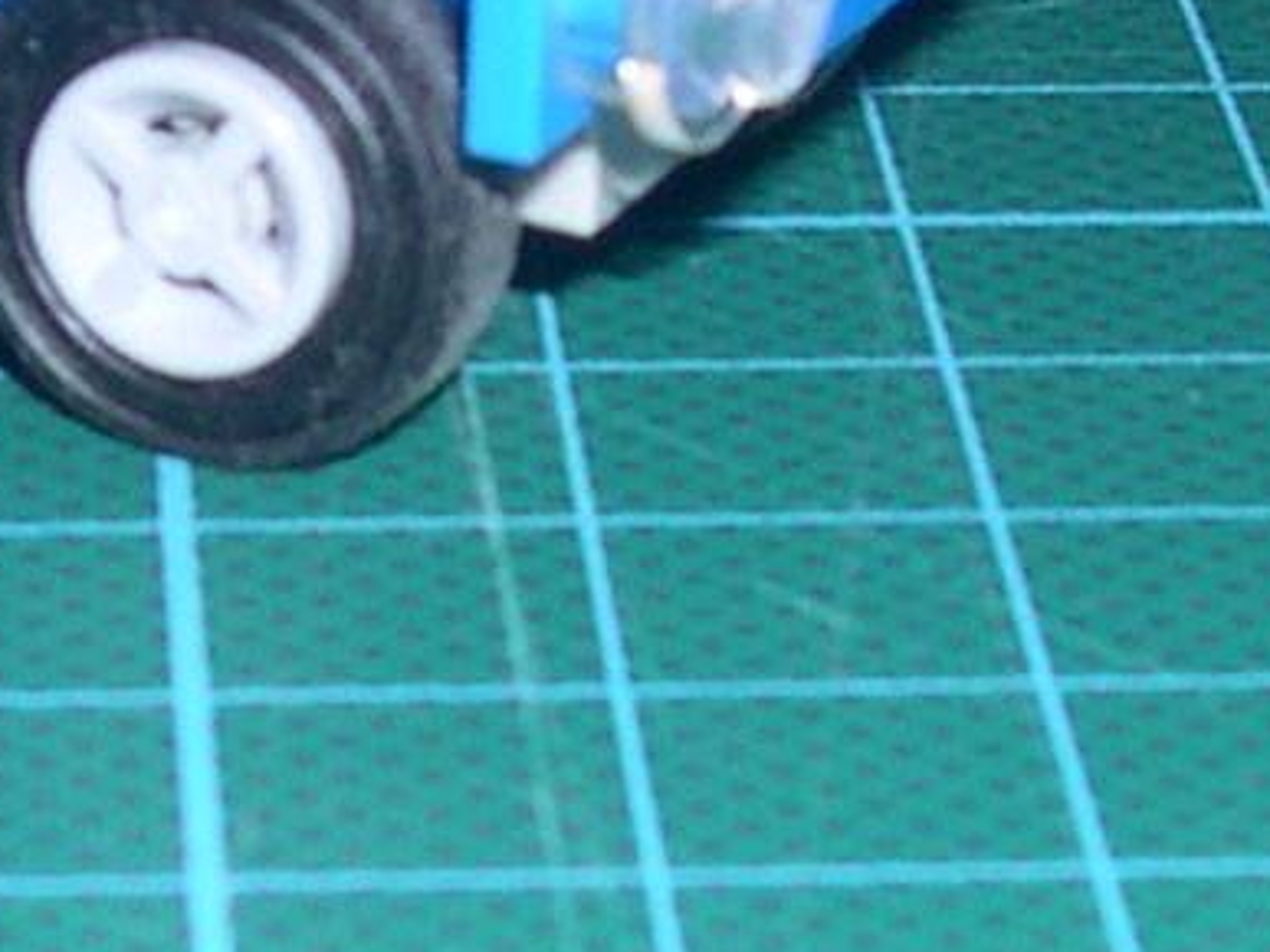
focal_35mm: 223
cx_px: 213
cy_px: 529
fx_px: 8179
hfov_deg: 8.9
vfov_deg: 6.7
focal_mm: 8
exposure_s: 1/60
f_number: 7.6
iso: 100
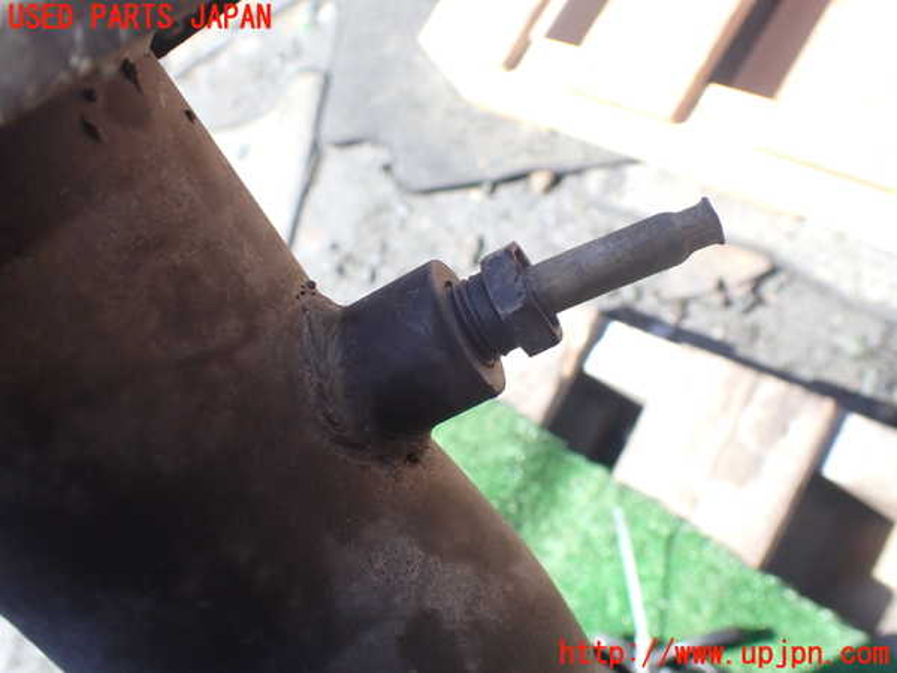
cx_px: 448
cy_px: 336
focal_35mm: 30
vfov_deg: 46.8
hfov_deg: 60.0
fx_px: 777
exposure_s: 1/200
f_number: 3.2
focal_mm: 5.4
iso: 100
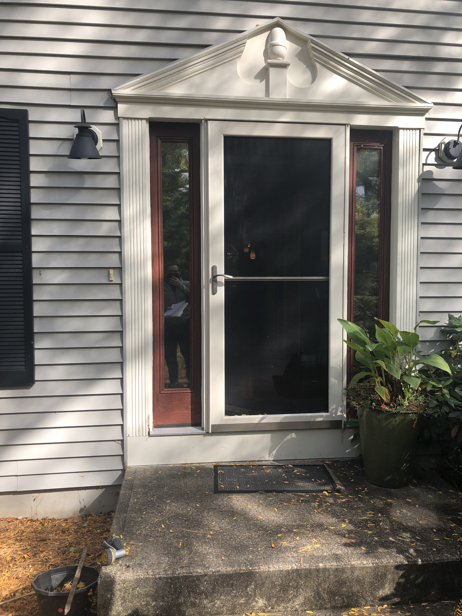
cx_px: 231
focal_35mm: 28
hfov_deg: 49.7
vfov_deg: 63.4
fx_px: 498
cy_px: 308
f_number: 1.8
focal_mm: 3.99
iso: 20
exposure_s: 1/639
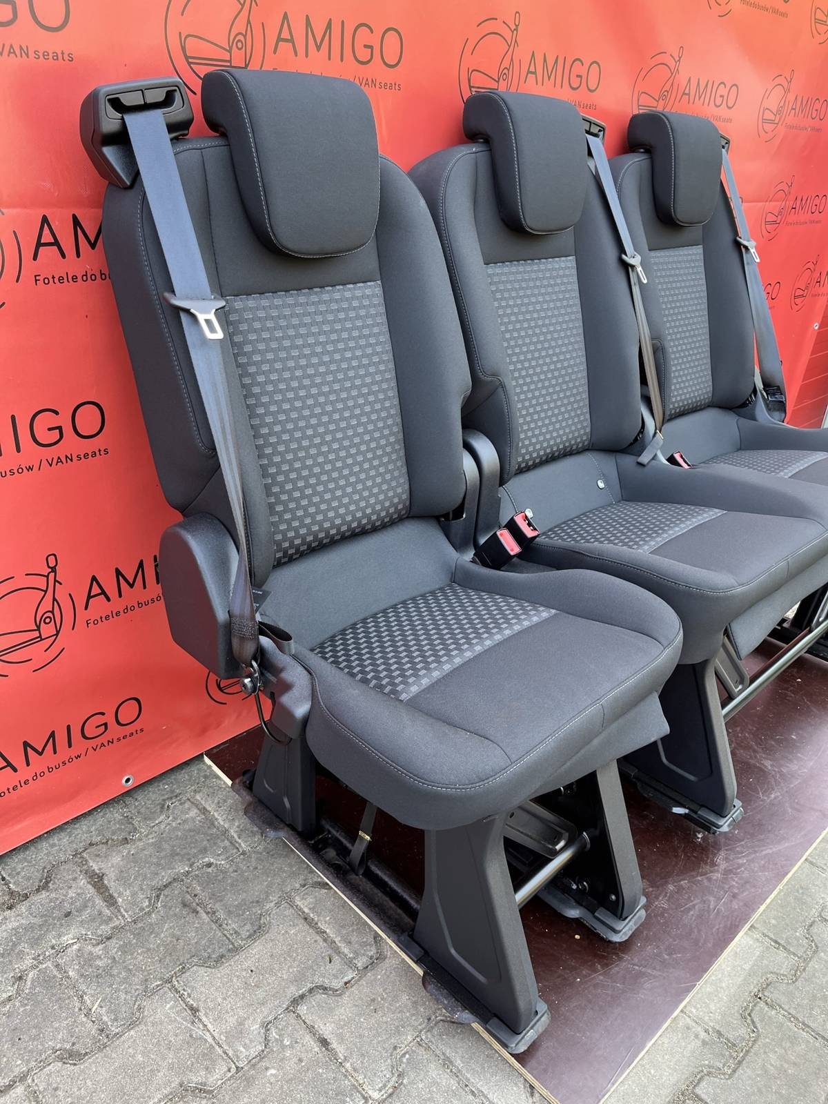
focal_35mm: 26
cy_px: 552
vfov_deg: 67.3
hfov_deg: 53.1
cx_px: 414
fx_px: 829
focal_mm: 5.1
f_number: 1.6
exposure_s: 1/122
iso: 64
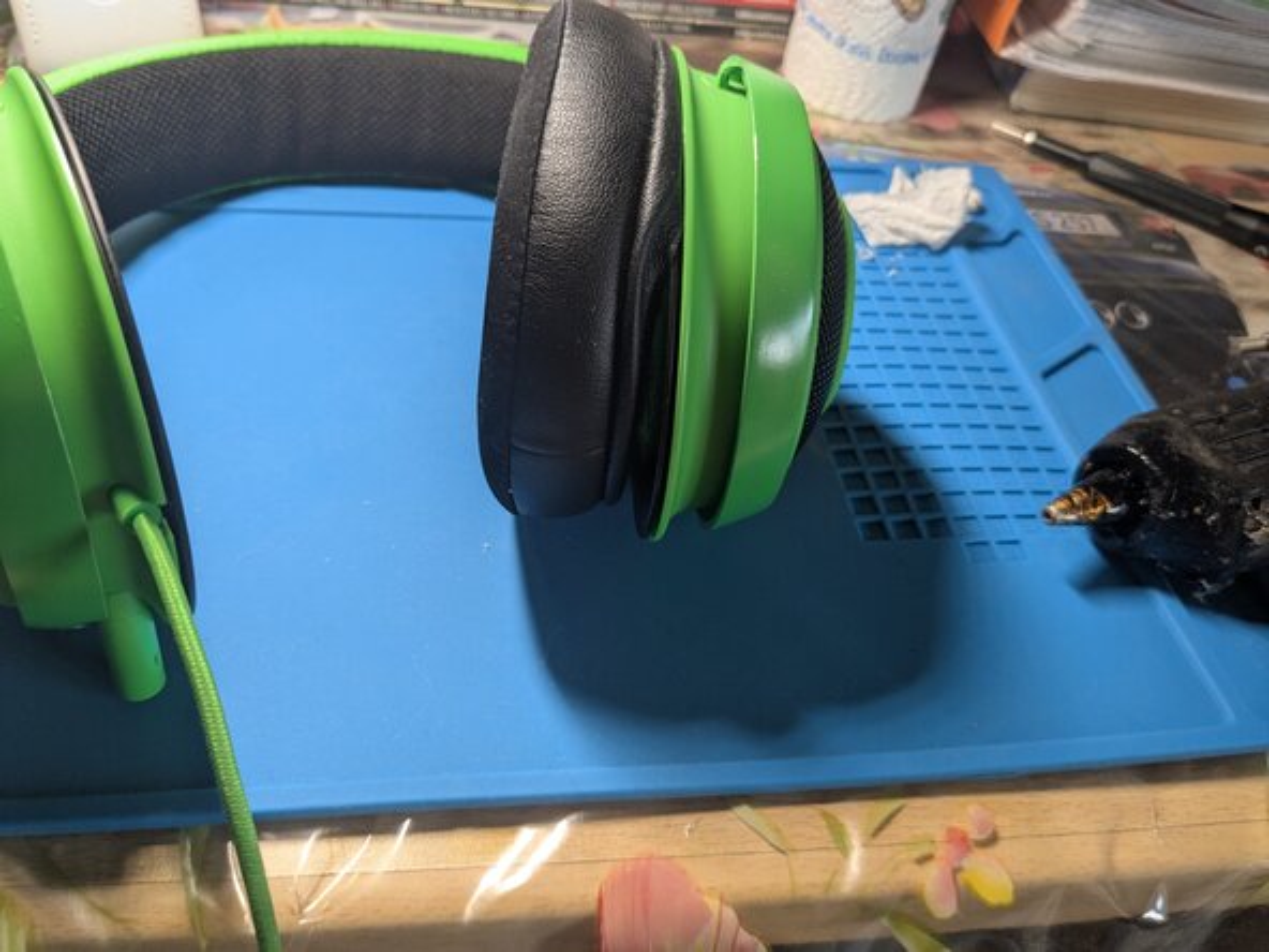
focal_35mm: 27
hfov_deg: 65.3
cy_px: 476
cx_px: 634
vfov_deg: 51.4
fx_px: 990
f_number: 1.73
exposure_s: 1/50
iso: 86
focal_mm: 4.38
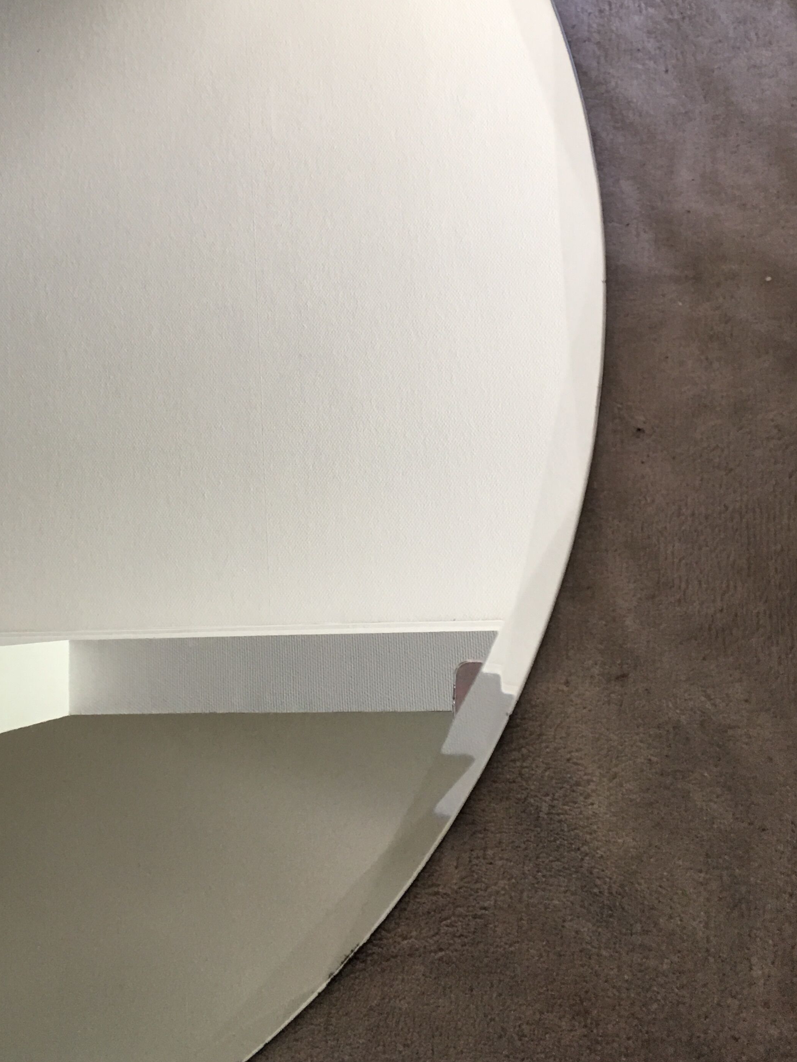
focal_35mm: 42
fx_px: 1289
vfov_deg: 44.2
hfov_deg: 33.8
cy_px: 359
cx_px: 227
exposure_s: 1/33
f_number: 2.2
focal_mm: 4.15
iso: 64
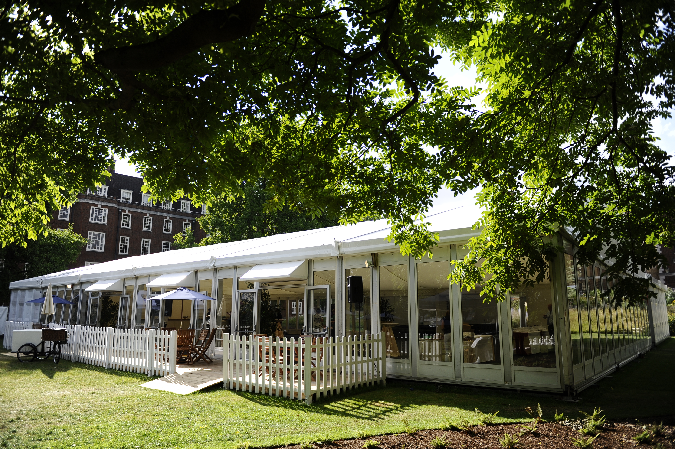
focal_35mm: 24
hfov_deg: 73.8
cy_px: 224
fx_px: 450
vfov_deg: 53.1
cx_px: 338
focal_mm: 24
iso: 320
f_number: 2.8
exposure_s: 1/2500
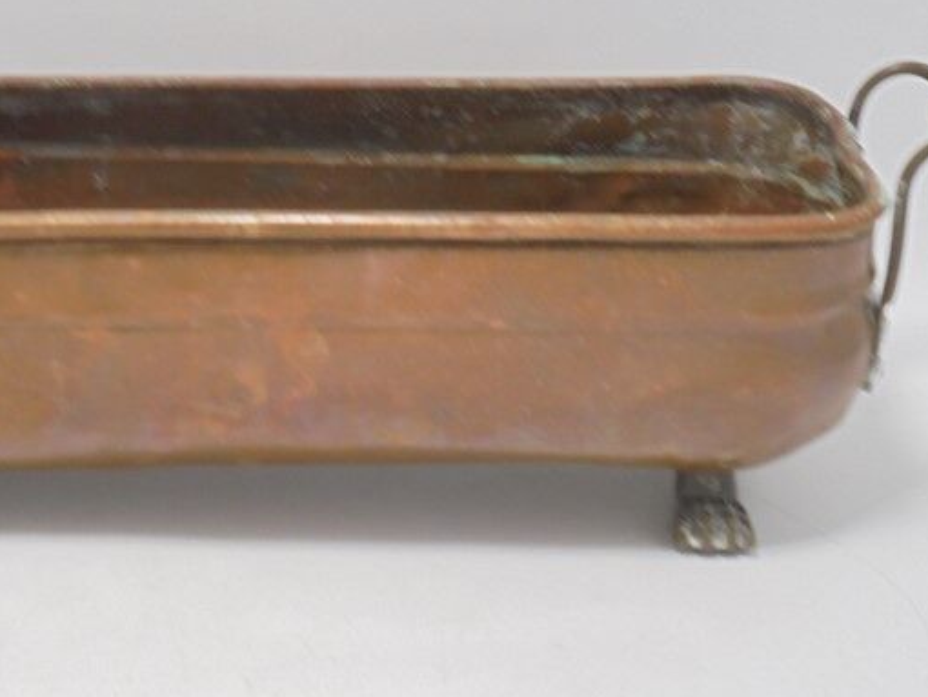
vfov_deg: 21.9
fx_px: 1797
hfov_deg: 28.7
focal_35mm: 67
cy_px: 225
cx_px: 289
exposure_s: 1/30
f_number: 4.2
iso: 100
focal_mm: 6.9
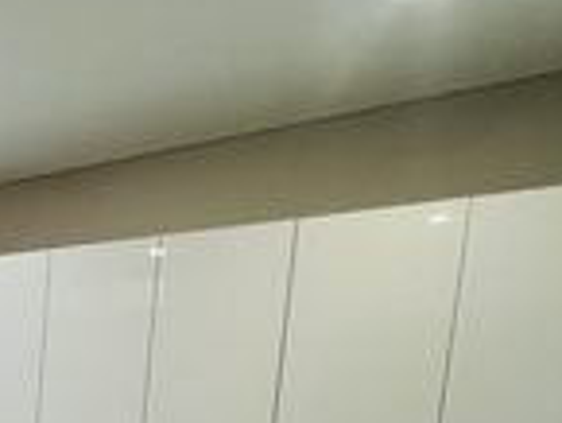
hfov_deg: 31.7
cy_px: 487
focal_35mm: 41
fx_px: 666
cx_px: -211
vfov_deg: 30.7
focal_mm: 1.57
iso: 250
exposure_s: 1/99
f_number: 1.8
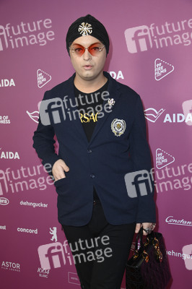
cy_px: 144
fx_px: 401
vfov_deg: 39.6
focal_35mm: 50
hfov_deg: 26.9
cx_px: 96
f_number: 5.6
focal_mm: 50
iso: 640
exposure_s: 1/250
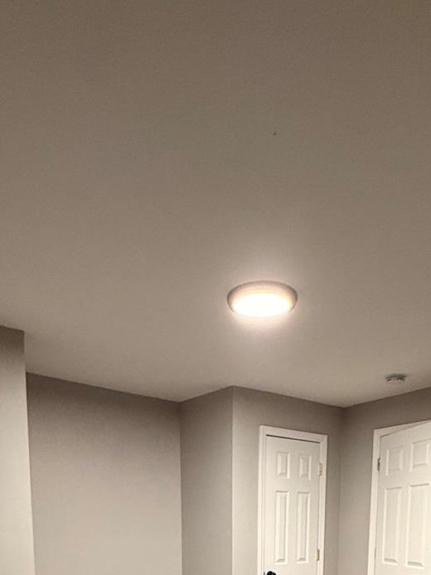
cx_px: 225
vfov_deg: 47.0
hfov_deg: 45.4
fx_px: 515
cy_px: 594
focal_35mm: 31
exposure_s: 1/60
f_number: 2.2
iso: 500
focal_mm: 2.22
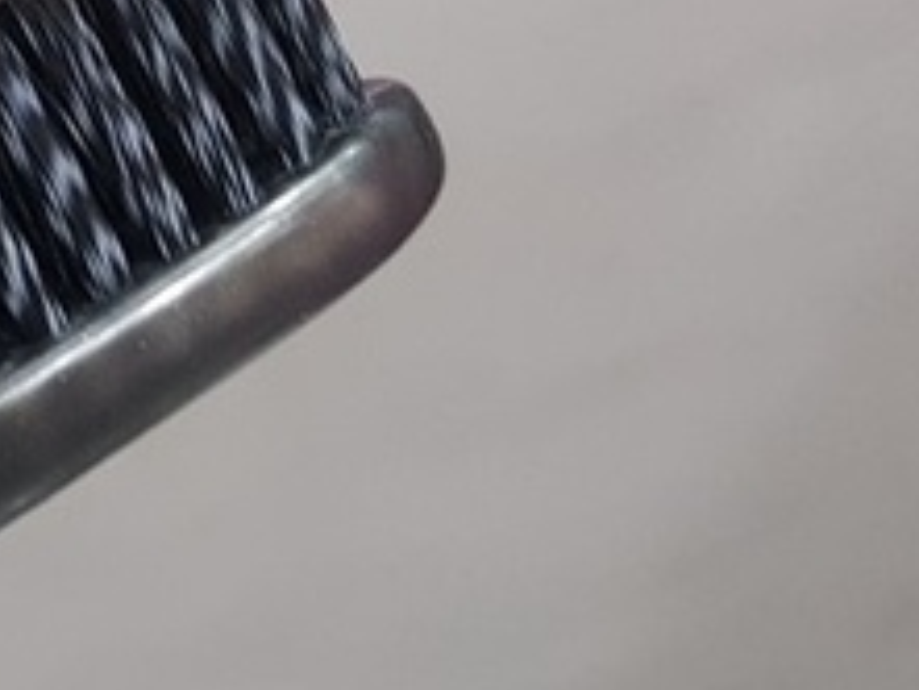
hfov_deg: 18.3
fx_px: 2656
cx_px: -279
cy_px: 218
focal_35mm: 100
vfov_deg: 14.8
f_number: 1.7
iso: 160
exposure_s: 1/60
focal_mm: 4.2
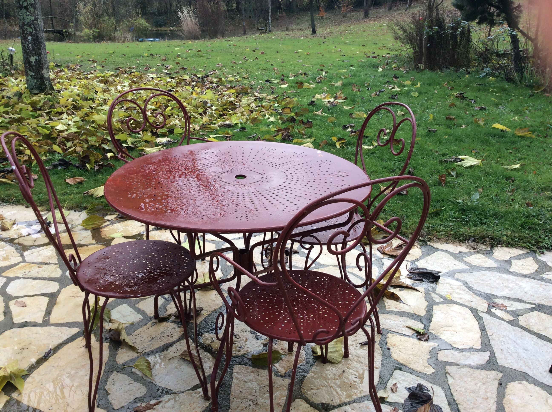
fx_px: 510
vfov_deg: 44.1
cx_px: 276
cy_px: 206
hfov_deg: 56.9
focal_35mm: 32
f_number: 2.4
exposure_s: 1/347
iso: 32
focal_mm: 3.3
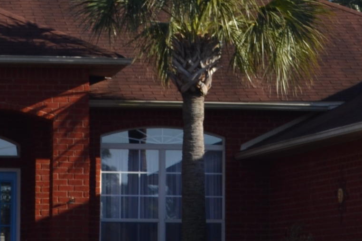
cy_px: 32
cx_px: 154
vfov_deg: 5.8
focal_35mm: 236
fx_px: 2372
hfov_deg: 8.7
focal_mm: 40
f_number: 9
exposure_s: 1/200
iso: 100
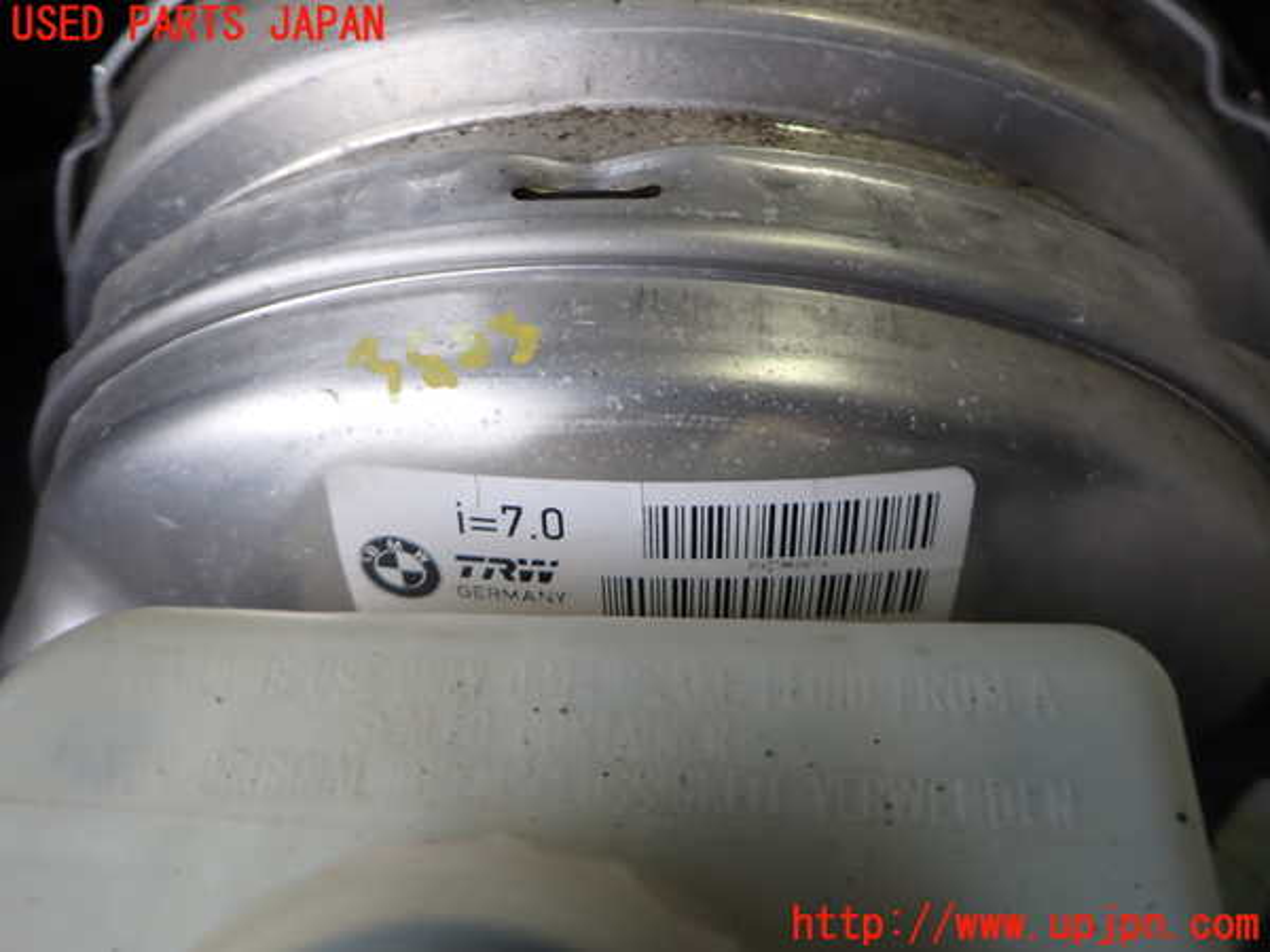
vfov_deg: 54.9
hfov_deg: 69.4
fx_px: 917
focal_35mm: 25
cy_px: 476
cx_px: 635
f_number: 2
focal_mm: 4.5
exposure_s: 1/125
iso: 100
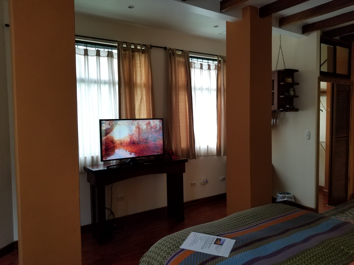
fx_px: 266
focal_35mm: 26
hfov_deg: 67.3
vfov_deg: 53.1
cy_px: 132
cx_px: 177
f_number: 1.7
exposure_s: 1/60
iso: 160
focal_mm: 4.25
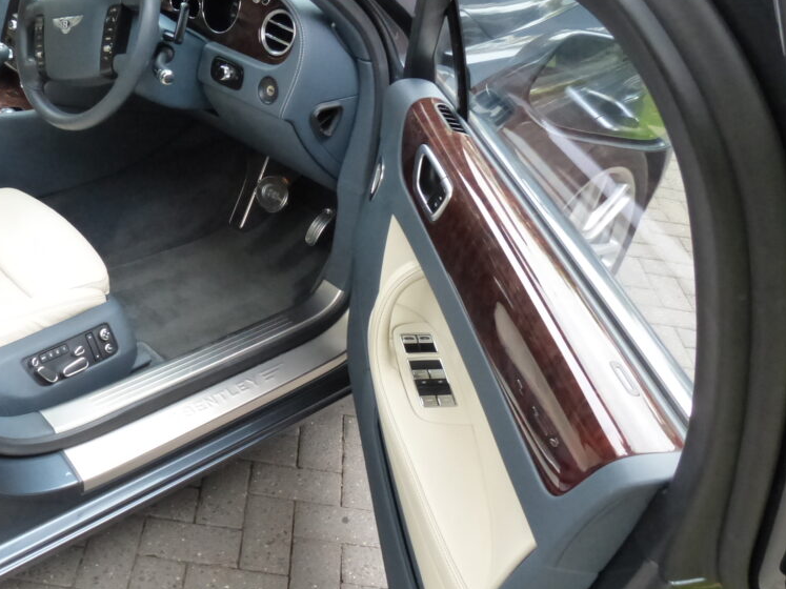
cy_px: 313
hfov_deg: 49.3
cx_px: 261
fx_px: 840
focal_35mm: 37
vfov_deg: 38.6
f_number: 5
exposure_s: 1/40
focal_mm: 4.9
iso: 800
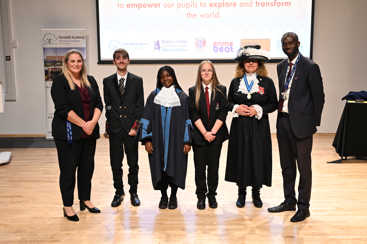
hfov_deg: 44.5
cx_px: 184
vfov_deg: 30.5
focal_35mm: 44
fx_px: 448
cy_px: 122
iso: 4000
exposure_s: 1/60
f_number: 4
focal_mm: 44
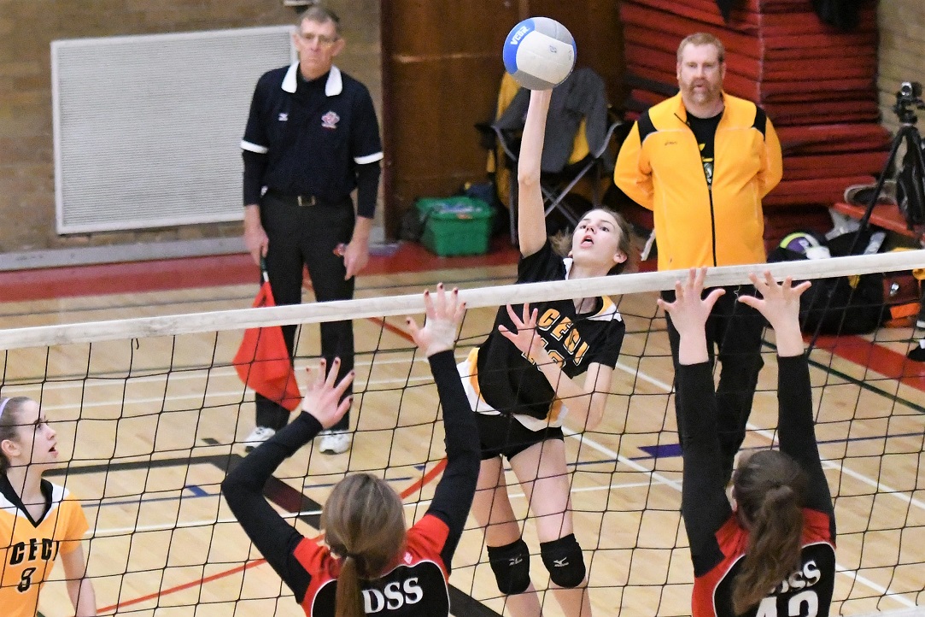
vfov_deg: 11.4
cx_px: 462
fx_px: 3083
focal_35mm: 120
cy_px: 308
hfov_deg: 17.1
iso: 16000
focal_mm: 80
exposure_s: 1/1000
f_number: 2.8
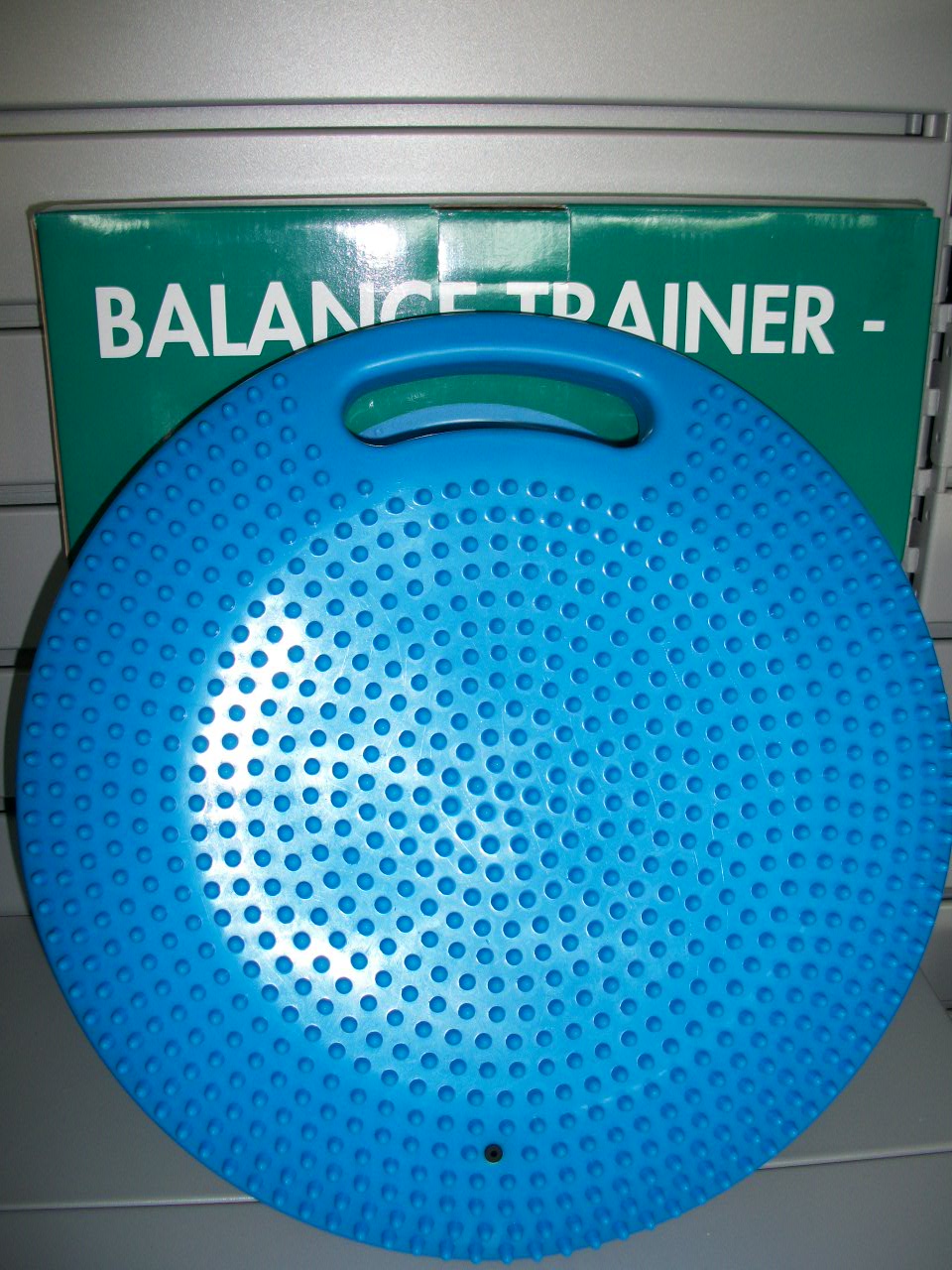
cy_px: 635
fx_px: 1283
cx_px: 476
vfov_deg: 52.6
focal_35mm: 35
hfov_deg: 40.7
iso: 80
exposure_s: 1/30
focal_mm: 6.3
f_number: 3.1
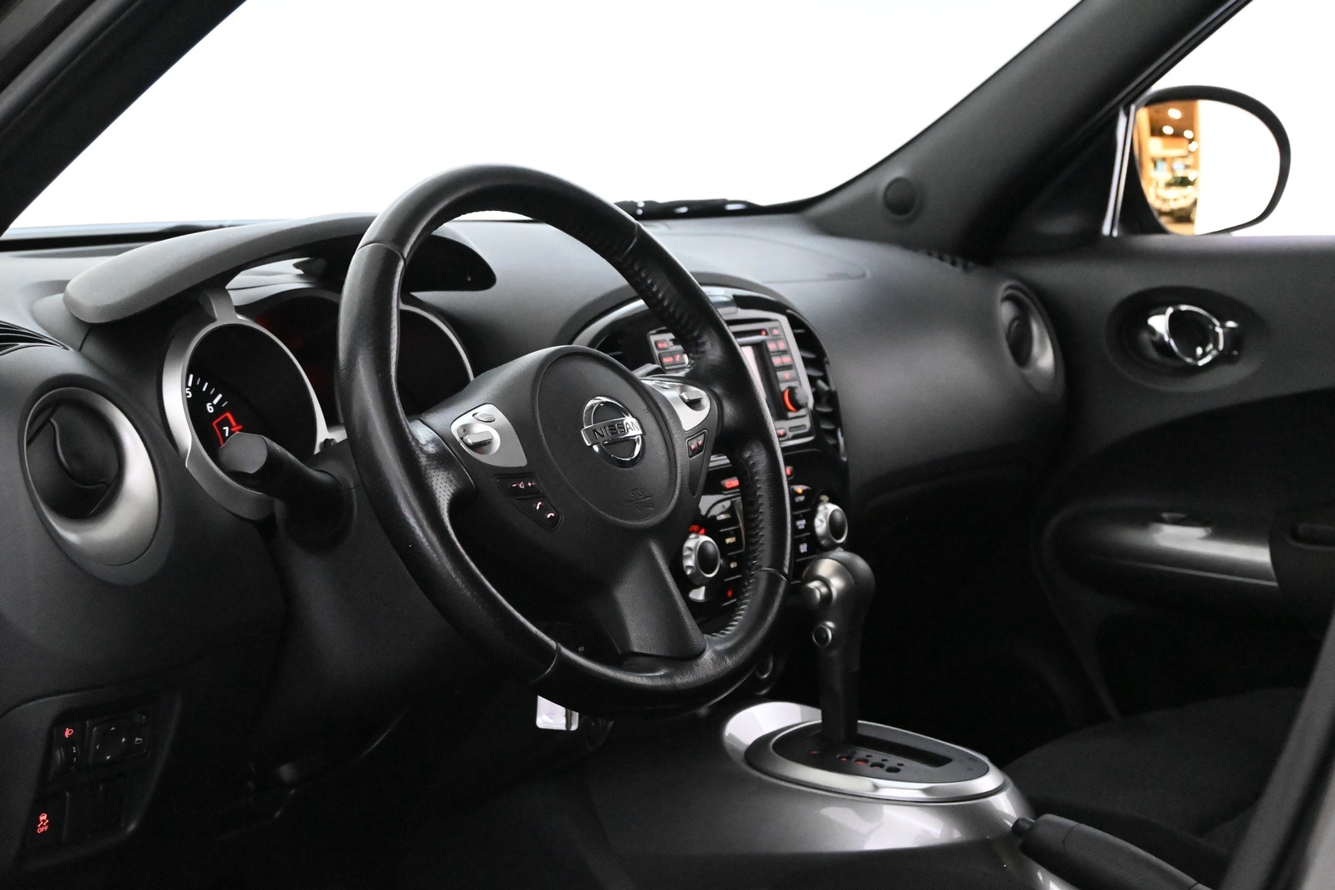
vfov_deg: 24.4
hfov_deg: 35.9
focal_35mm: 56
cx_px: 668
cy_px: 445
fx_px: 2058
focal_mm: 37
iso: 12800
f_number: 5.3
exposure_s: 1/60
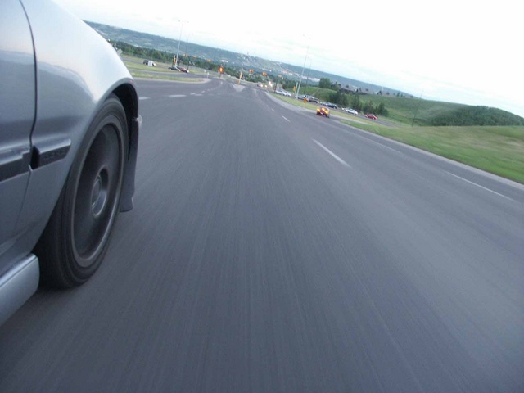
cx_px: 262
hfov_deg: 61.7
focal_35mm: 29
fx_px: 439
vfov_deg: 48.2
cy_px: 196
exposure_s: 1/20
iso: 200
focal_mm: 7.65
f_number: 2.8
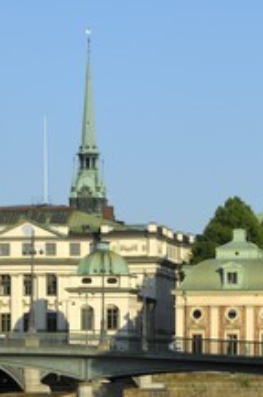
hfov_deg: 5.9
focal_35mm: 233
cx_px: 279
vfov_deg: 8.8
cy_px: 231
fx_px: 2561
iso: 100
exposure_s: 1/250
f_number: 8.5
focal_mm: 80
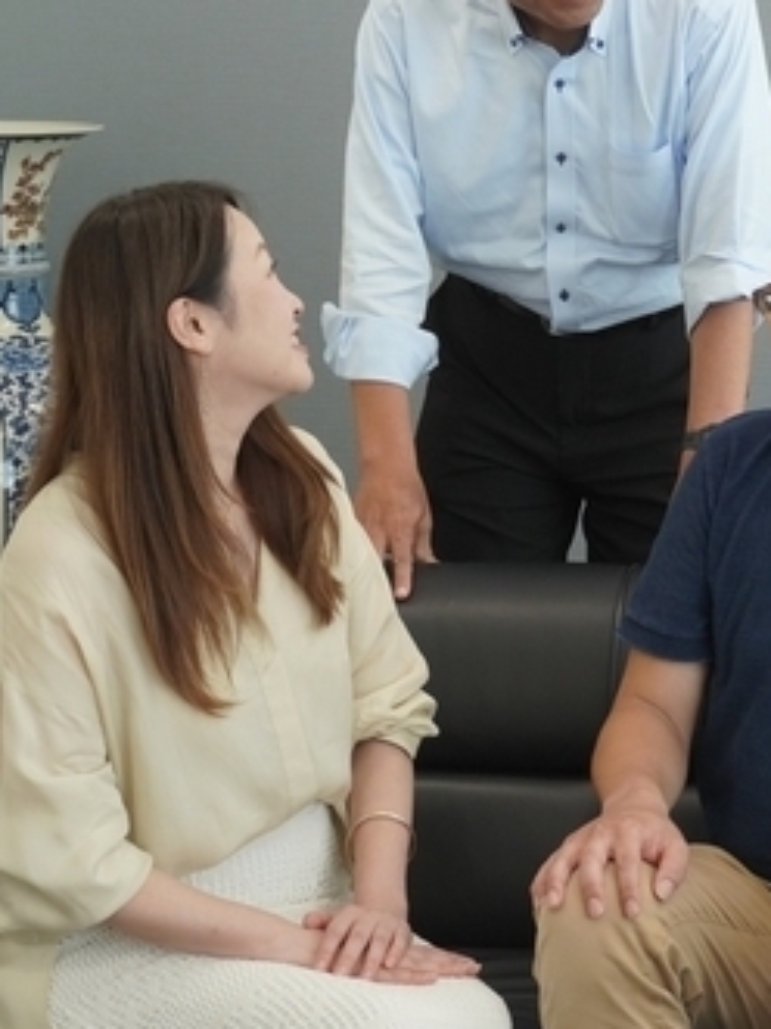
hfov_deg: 14.3
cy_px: 381
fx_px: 3006
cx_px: 808
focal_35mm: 101
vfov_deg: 19.4
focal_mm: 29
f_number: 4.5
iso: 640
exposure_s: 1/160
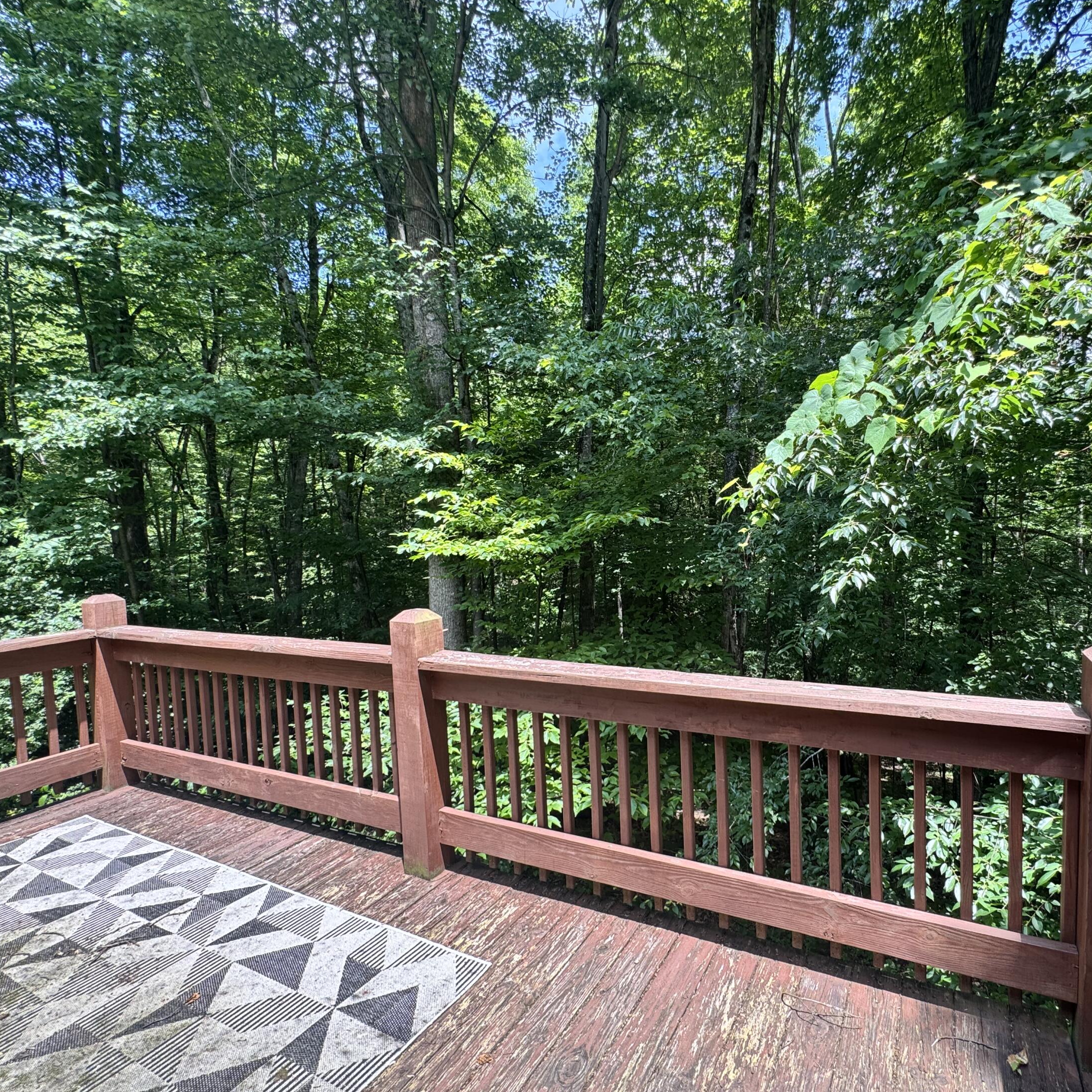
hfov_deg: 82.5
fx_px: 607
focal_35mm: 17
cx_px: 676
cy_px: 558
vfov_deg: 84.0
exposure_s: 1/181
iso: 40
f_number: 2.2
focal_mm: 2.22
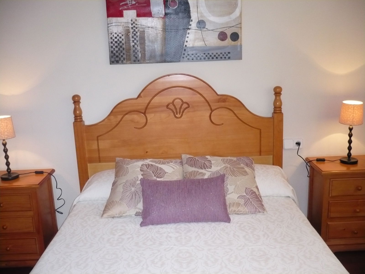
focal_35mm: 35
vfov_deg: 40.7
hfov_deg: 52.6
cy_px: 137
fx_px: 369
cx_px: 182
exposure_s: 1/30
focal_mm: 5.8
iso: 250
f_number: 2.8
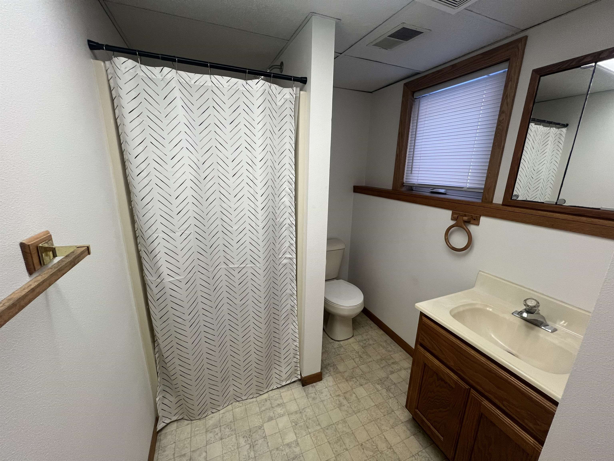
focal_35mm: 13
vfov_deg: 89.9
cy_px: 230
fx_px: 231
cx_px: 307
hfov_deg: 106.2
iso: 125
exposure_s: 1/120
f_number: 1.8
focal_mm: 1.57
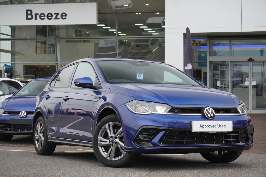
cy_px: 88
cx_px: 133
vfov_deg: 18.5
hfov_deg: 27.5
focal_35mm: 74
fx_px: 543
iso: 500
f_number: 5.6
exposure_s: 1/160
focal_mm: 49
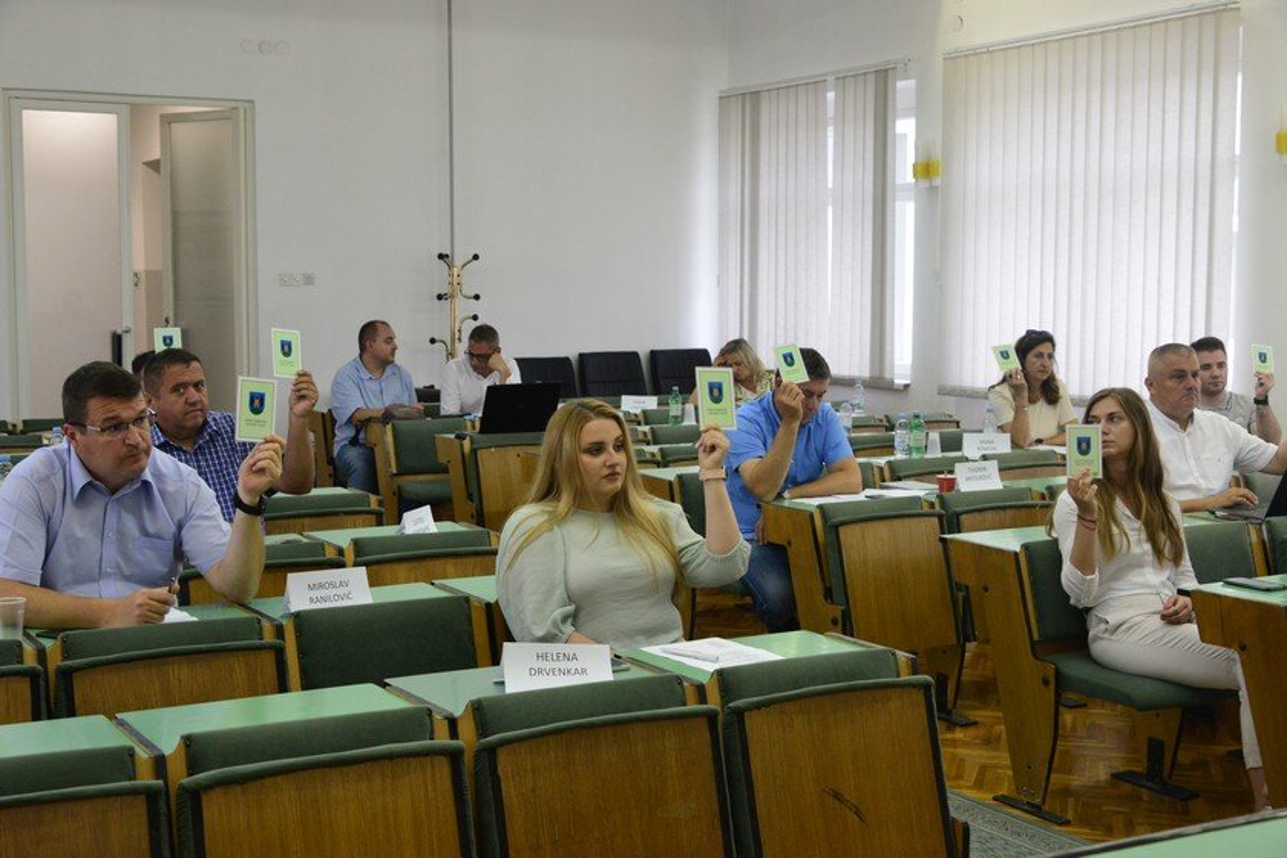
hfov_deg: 41.1
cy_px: 429
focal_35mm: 48
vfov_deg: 28.1
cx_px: 644
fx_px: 1716
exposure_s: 1/160
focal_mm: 48
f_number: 6.3
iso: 4000
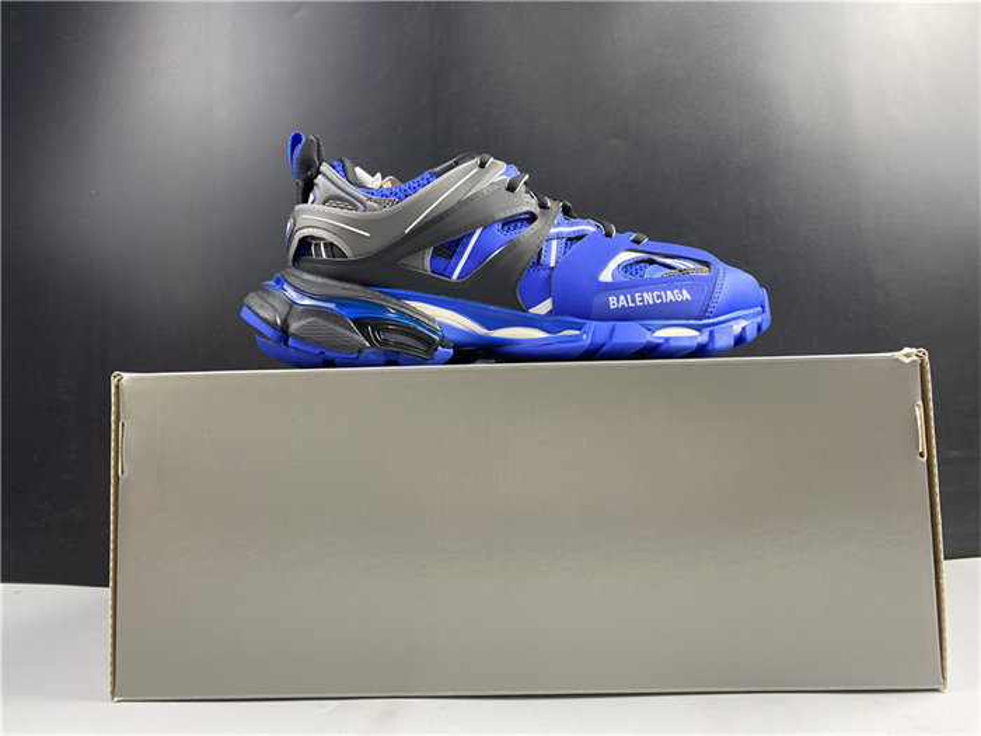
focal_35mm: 26
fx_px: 737
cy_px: 368
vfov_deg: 53.1
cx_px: 490
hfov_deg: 67.3
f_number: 1.8
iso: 125
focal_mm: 4.25
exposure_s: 1/64
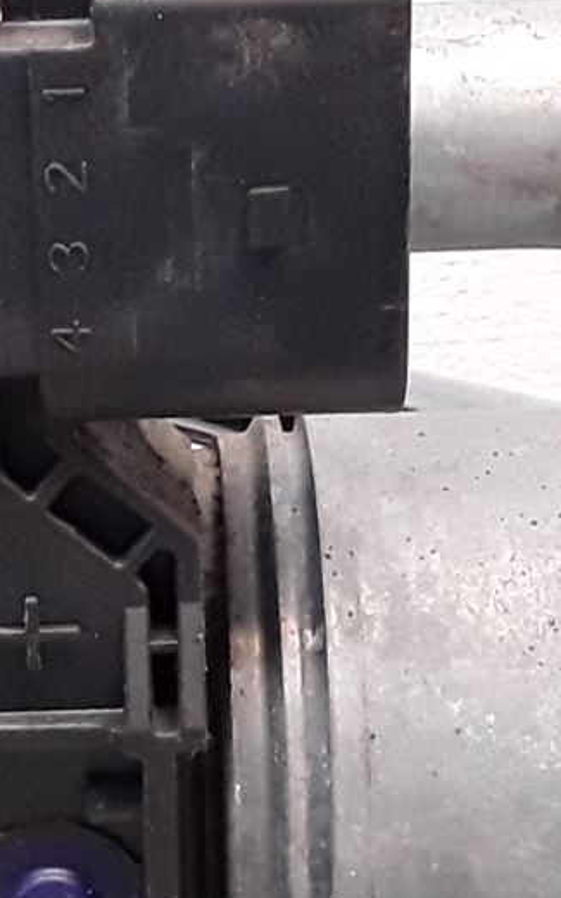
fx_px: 2862
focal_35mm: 117
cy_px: 587
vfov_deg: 17.8
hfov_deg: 11.1
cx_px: 81
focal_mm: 2.91
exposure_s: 1/100
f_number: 1.9
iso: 100
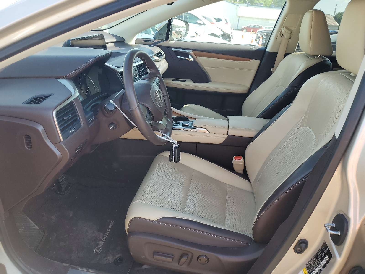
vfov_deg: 53.1
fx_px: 274
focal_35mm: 26
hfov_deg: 67.3
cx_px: 182
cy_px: 137
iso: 50
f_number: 1.5
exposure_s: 1/455
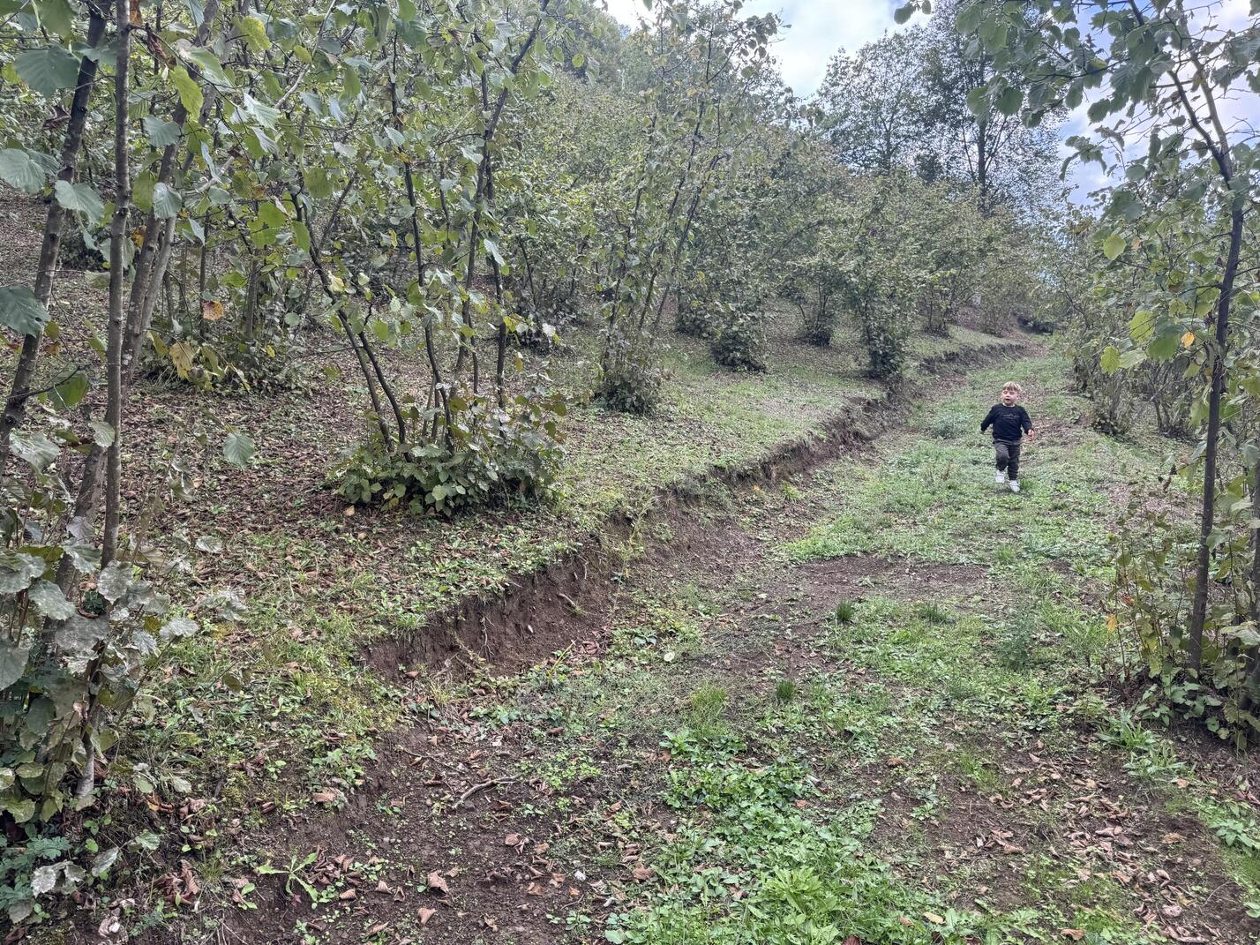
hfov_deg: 71.6
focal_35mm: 24
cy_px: 472
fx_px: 874
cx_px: 630
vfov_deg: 56.8
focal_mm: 6.76
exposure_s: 1/275
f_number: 1.78
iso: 80
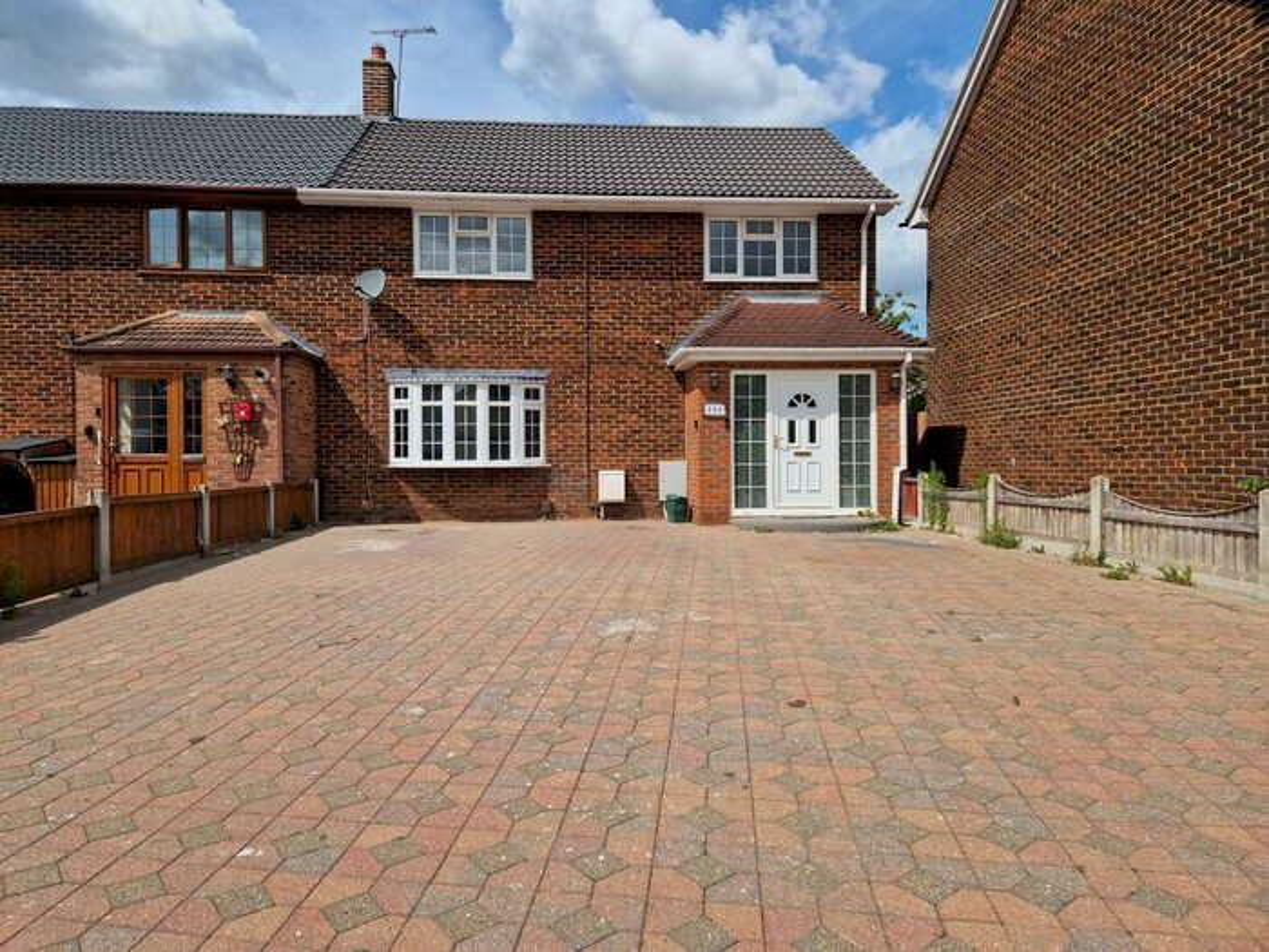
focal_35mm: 23
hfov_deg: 73.9
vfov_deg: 58.9
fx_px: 843
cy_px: 476
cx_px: 634
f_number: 1.8
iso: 50
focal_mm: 5.4
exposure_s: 1/2440
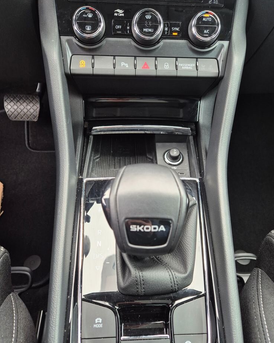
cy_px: 177
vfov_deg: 68.1
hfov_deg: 56.8
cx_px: 143
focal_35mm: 25
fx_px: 253
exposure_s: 1/100
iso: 250
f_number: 1.8
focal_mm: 5.4
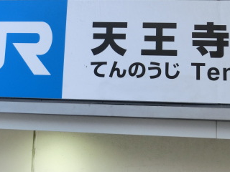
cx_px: 117
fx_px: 452
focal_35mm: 68
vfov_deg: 21.3
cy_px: 29
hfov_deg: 28.6
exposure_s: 1/125
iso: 125
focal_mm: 6
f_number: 3.9
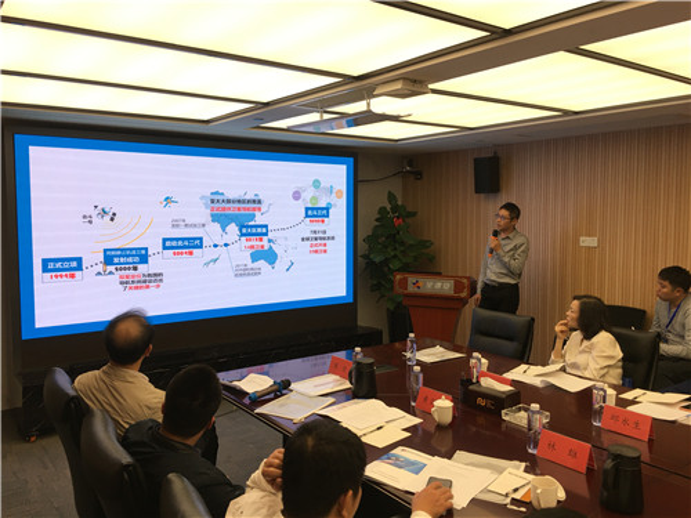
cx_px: 346
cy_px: 259
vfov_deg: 48.2
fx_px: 579
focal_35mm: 29
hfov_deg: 61.7
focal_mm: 4.15
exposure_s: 1/33
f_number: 2.2
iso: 25
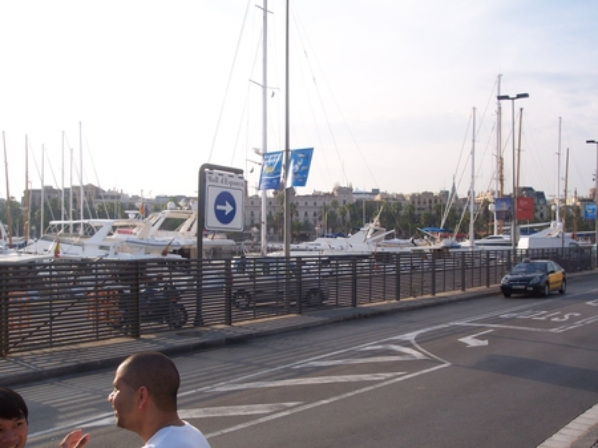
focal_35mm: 38
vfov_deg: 37.7
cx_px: 299
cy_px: 224
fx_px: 656
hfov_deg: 49.0
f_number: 4.8
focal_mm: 8
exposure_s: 1/350
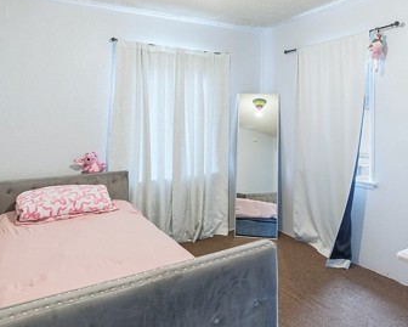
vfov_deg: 56.0
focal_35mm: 25
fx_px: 302
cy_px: 119
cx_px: 233
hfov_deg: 67.7
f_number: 4.5
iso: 1600
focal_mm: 14
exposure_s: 1/100
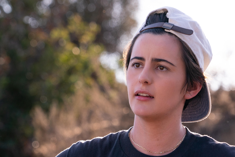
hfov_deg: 7.1
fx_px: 1899
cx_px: 118
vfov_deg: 4.7
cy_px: 78
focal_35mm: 291
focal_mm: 194
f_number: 8
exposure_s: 1/800
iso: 640
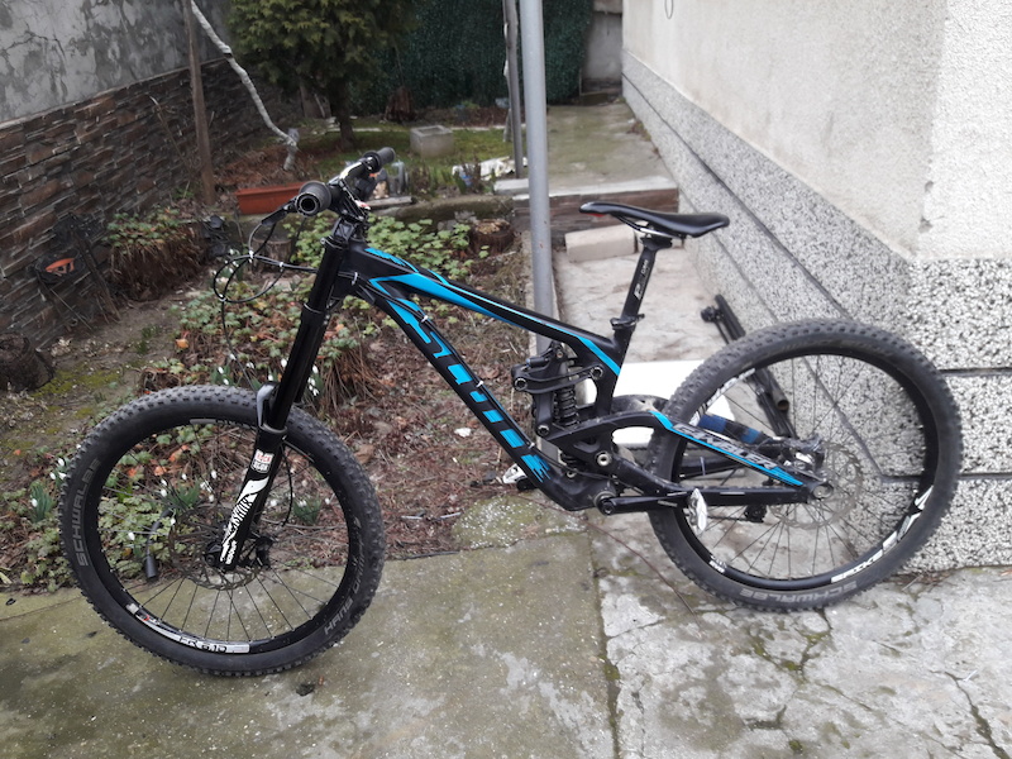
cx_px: 506
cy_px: 380
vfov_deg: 49.7
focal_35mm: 28
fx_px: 819
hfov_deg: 63.4
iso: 50
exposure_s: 1/100
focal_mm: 3.7
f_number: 1.9
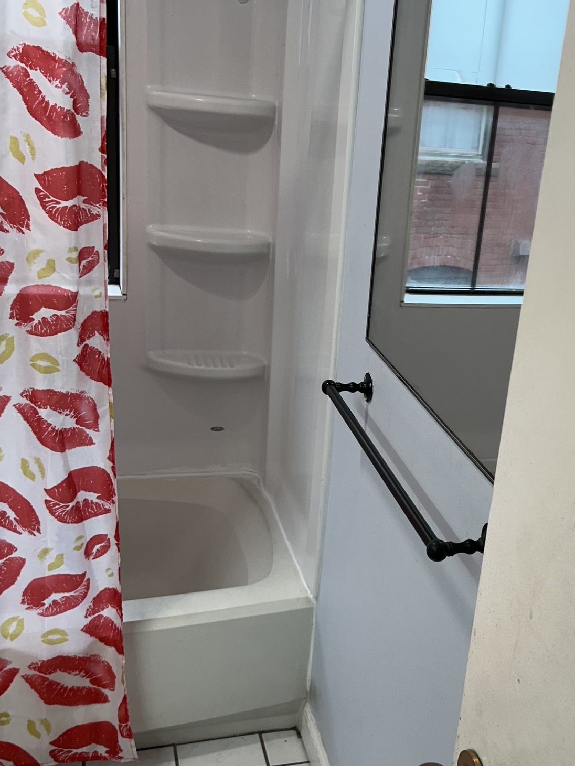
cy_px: 416
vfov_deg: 45.7
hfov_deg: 34.5
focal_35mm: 41
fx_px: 908
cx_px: 426
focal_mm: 5.7
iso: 50
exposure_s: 1/120
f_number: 1.5
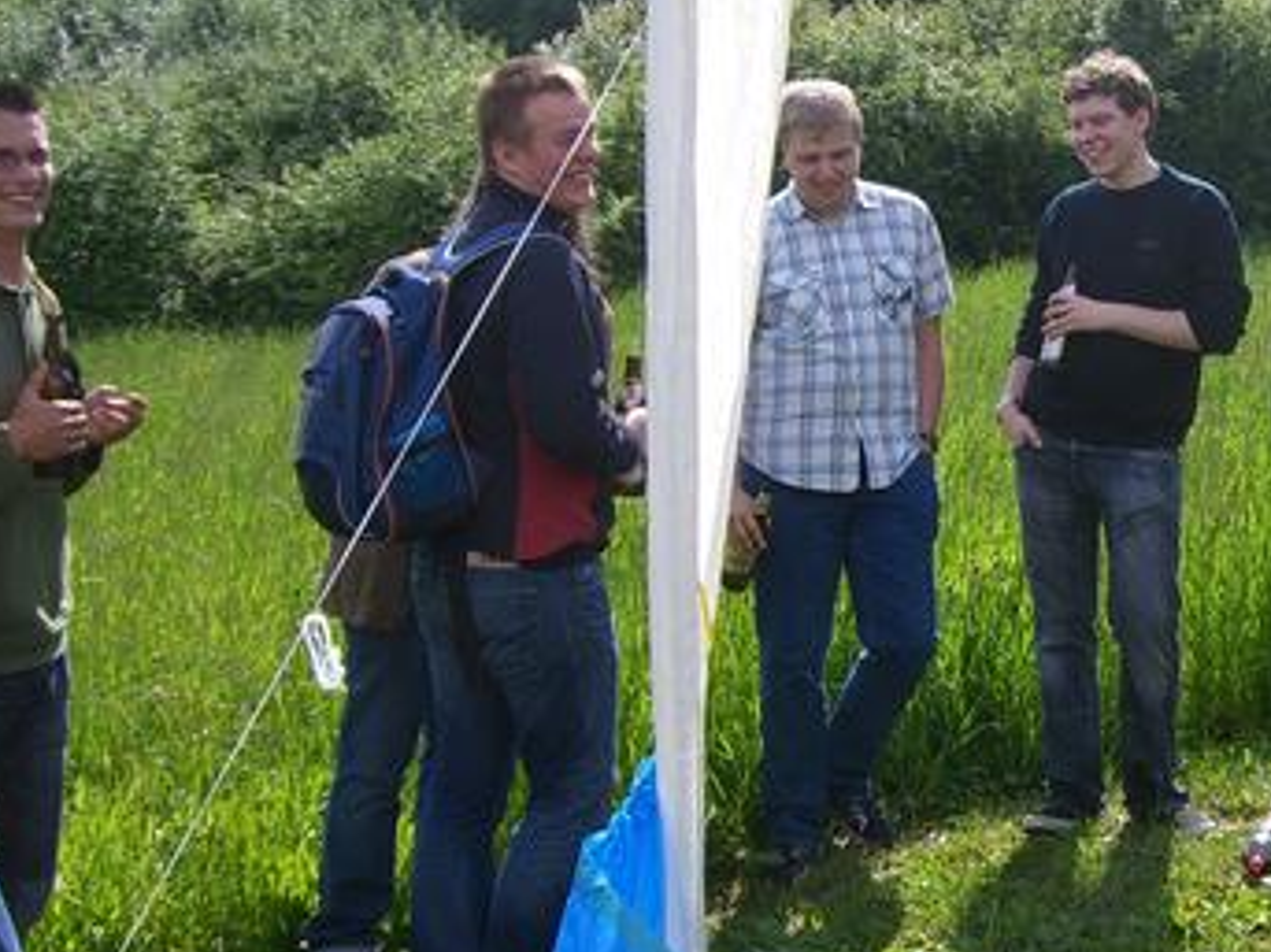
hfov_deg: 26.4
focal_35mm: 71
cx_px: 1160
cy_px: 404
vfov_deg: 20.7
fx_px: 2606
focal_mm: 6.2
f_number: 4.3
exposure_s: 1/400
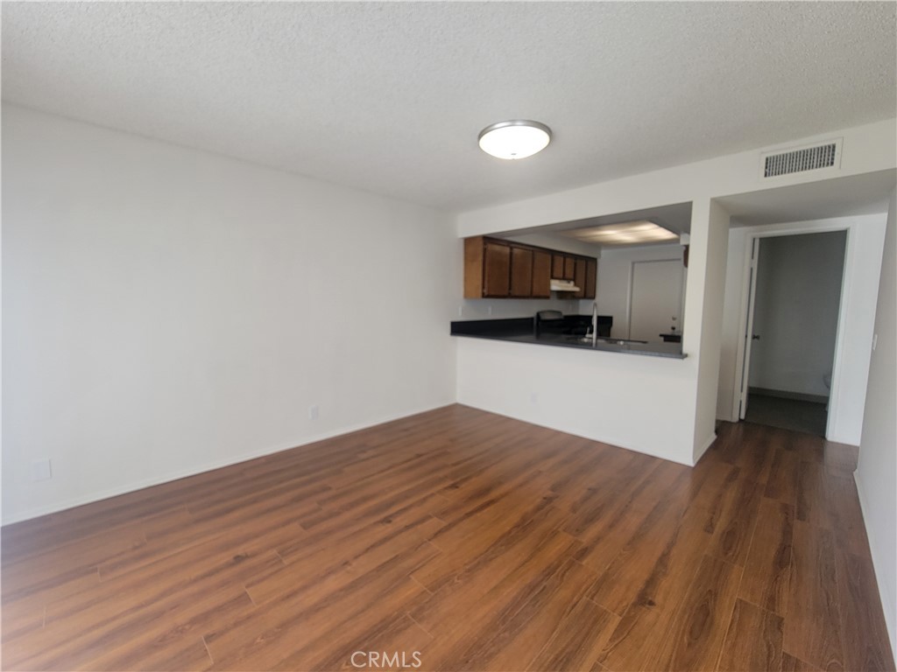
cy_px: 336
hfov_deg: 106.2
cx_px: 448
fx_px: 337
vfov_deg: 89.9
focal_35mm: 13
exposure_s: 1/120
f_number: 2.2
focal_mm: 2.2
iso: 100
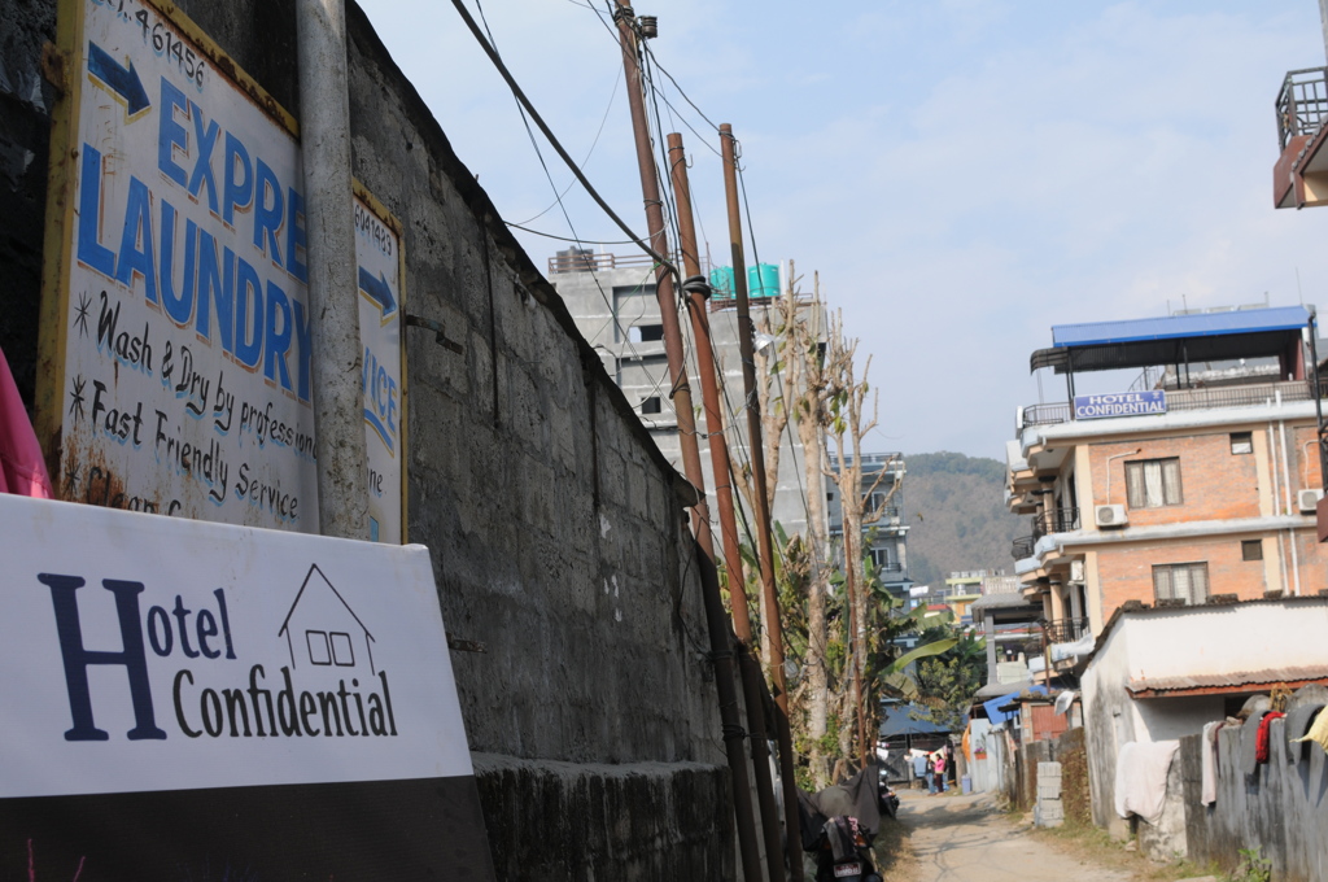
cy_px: 441
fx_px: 1934
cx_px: 664
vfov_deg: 25.7
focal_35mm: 52
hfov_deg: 37.9
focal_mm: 35
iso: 200
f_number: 9
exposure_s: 1/320
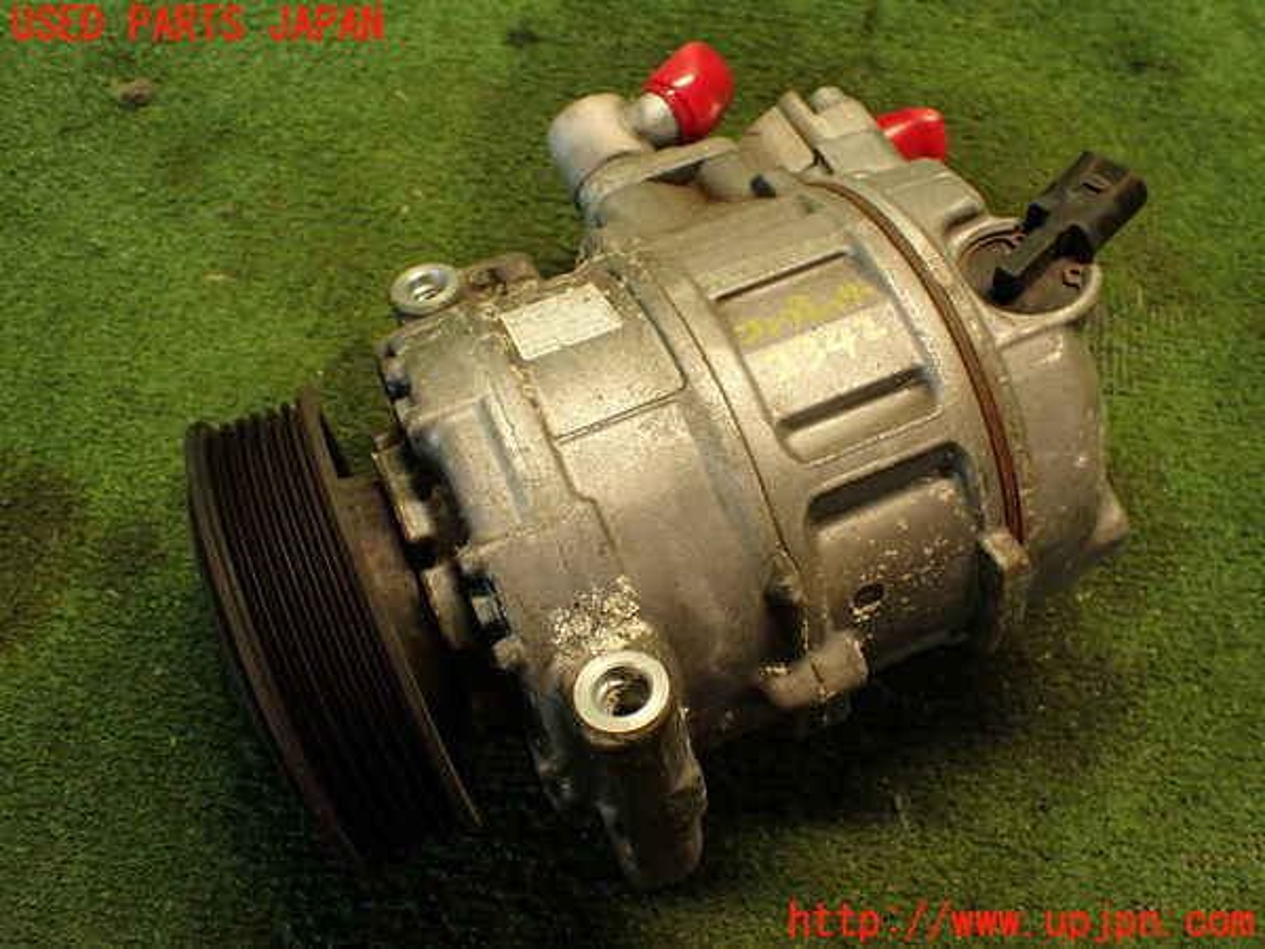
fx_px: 1169
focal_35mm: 32
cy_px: 474
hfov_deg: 56.8
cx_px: 632
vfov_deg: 44.2
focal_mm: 5.79
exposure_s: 1/30
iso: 250
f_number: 2.4
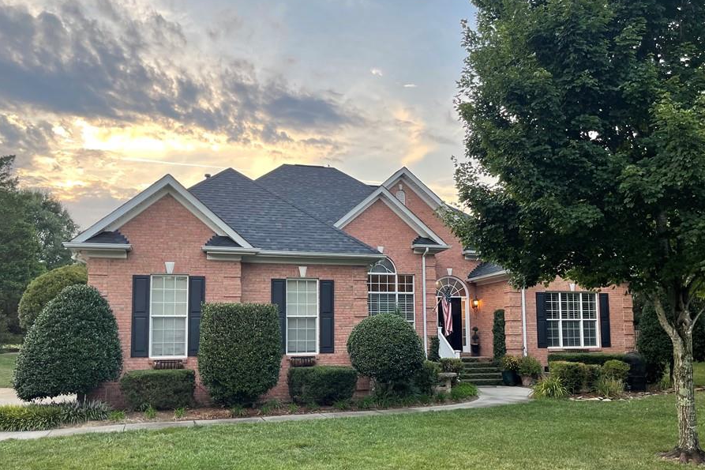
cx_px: 377
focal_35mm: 31
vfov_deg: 42.0
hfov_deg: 60.2
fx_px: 607
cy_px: 294
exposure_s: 1/212
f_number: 1.6
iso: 32
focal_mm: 5.1
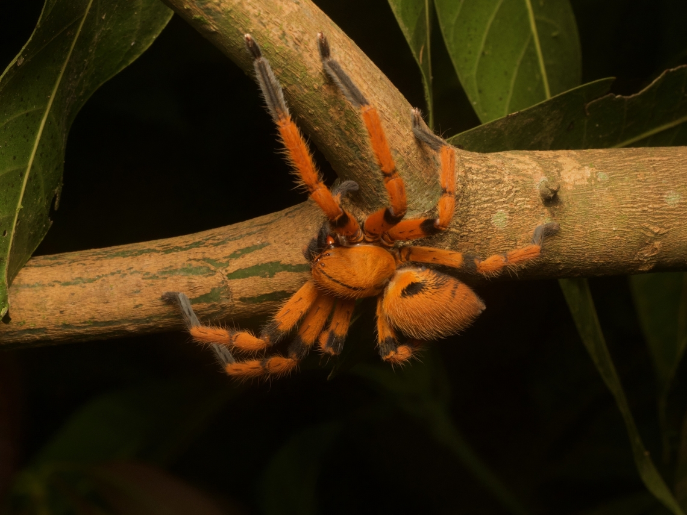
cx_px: 344
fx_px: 2382
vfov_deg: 12.3
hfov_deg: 16.4
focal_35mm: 120
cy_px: 258
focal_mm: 60
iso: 800
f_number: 16
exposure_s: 1/60
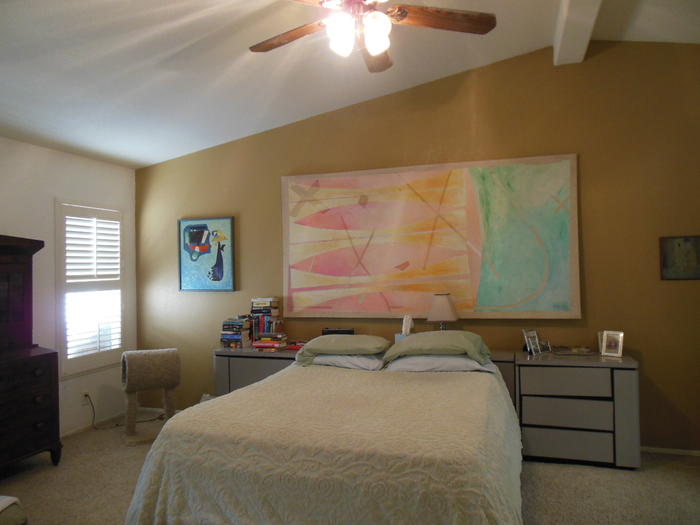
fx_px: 506
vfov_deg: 54.9
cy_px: 262
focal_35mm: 25
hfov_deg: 69.4
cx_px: 350
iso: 320
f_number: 3.2
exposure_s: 1/30
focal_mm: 4.5
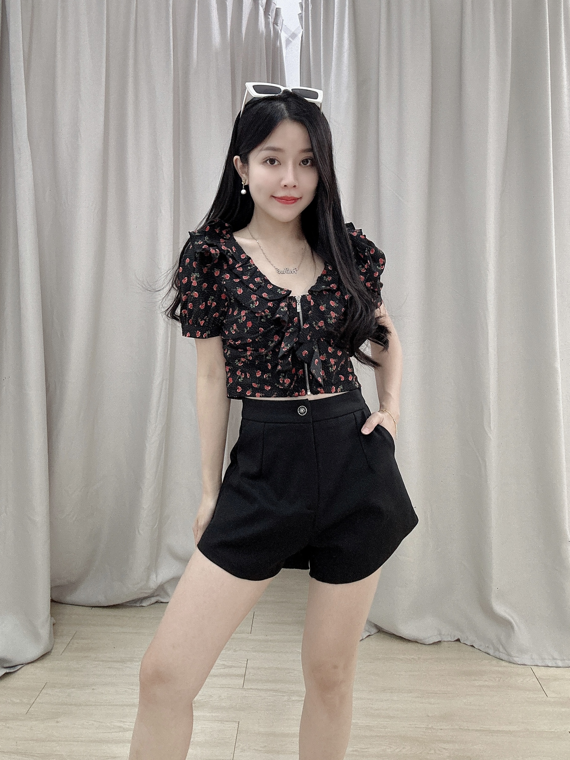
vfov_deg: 73.9
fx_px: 505
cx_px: 285
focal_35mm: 23
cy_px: 380
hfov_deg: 58.9
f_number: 1.9
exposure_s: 1/50
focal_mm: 2.69
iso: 125
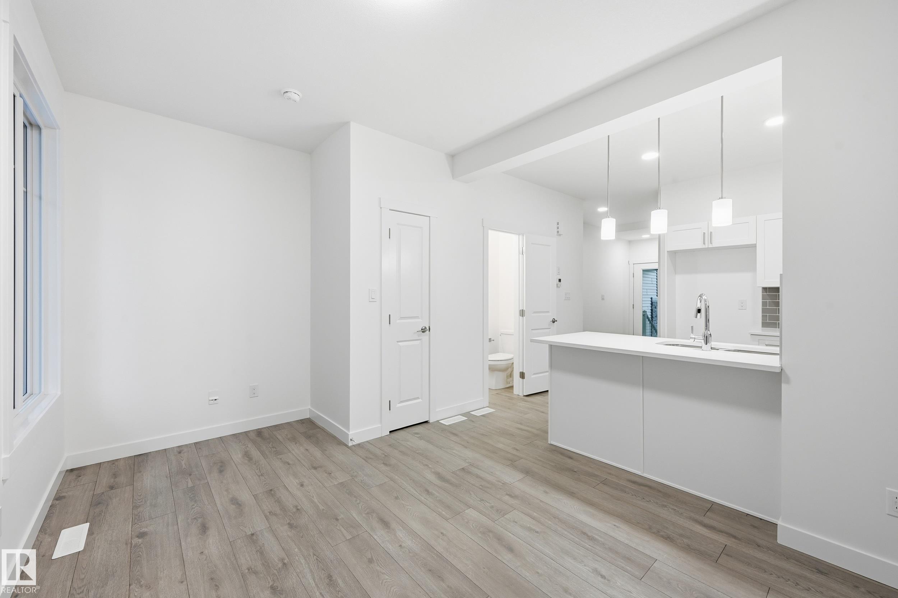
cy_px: 299
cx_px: 449
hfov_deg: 104.3
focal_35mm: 14
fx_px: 349
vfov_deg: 81.2
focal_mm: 14
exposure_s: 1/125
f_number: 8
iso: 250
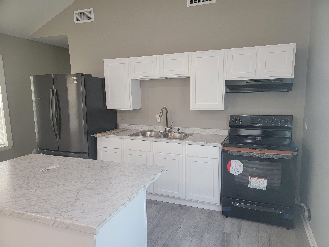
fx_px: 228
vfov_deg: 56.8
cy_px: 124
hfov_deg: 71.6
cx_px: 164
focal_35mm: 24
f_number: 1.8
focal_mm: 6.7
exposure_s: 1/120
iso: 250
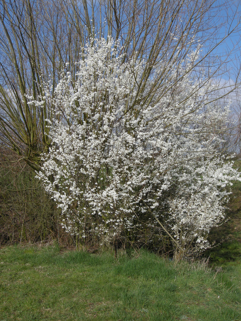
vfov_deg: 52.6
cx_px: 120
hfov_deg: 40.7
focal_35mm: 35
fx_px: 325
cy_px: 160
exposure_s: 1/246
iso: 64
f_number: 6.1
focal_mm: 7.5
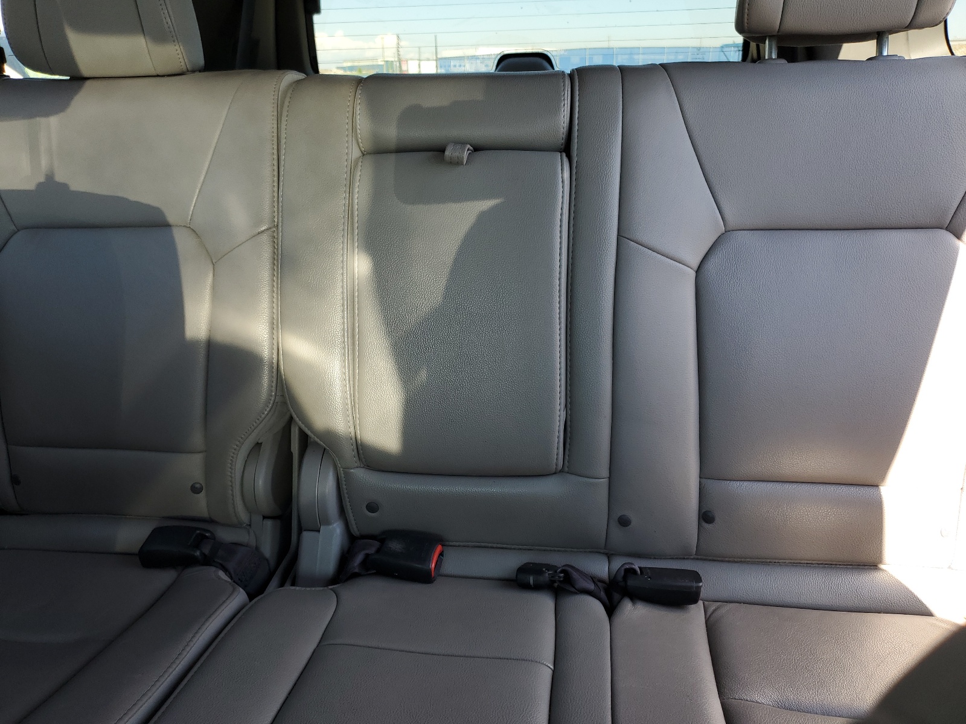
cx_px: 483
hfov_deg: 67.3
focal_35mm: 26
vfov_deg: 53.1
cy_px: 362
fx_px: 726
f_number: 1.5
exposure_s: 1/213
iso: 50
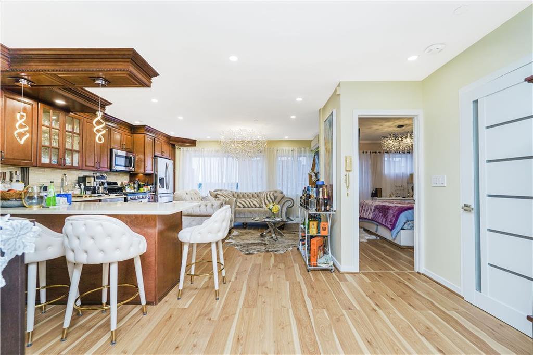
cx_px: 266
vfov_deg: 73.7
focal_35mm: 16
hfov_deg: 96.8
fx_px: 237
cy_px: 178
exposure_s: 1/40
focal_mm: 16
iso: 50
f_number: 4.5
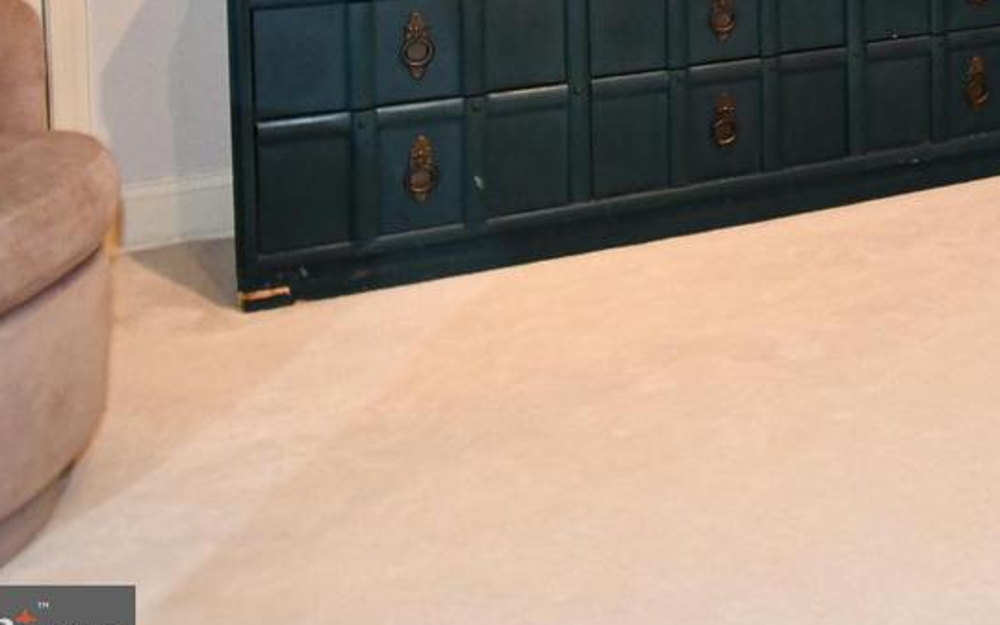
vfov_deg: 23.1
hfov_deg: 33.8
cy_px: -210
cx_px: 1182
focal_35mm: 49
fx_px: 1336
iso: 2000
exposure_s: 1/60
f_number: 4
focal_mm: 12
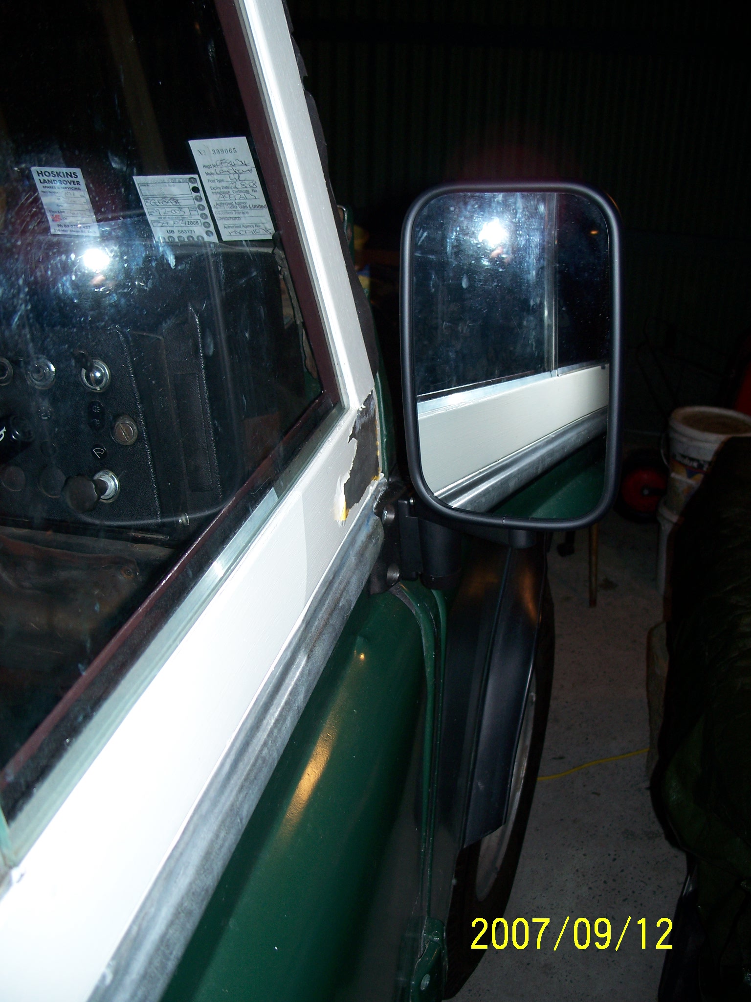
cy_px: 501
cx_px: 376
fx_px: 1070
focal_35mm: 37
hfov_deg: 38.7
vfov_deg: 50.1
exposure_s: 1/60
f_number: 2.8
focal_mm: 7.8
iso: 125
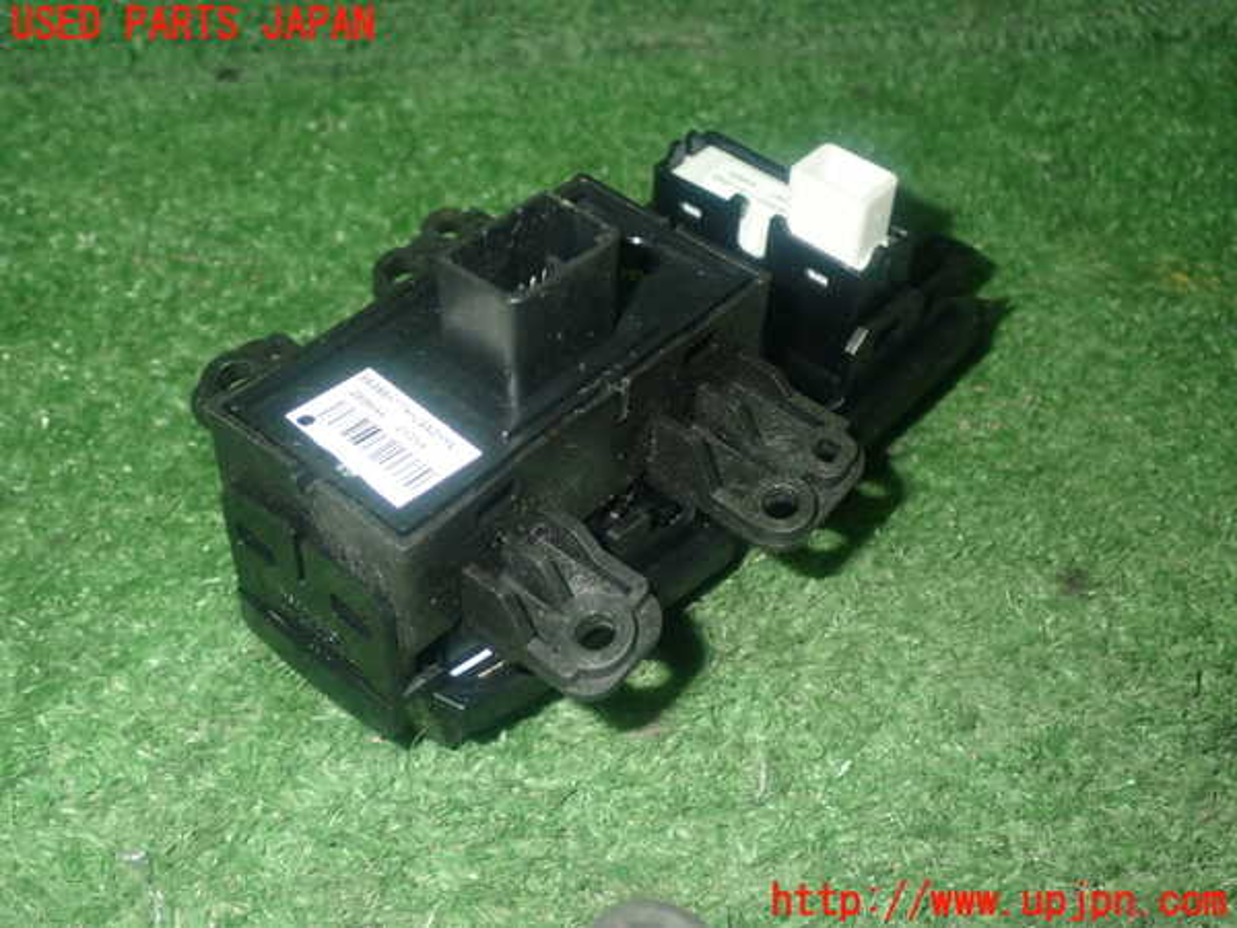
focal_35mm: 44
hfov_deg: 42.9
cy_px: 464
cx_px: 618
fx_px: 1572
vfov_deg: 32.9
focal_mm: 7.84
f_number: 9
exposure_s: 1/40
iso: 800
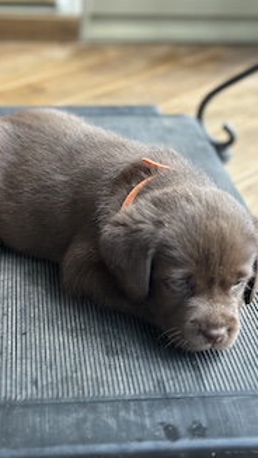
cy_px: 270
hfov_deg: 18.8
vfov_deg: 32.8
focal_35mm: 64
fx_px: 778
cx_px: 102
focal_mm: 6.86
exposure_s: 1/40
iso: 400
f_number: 1.78
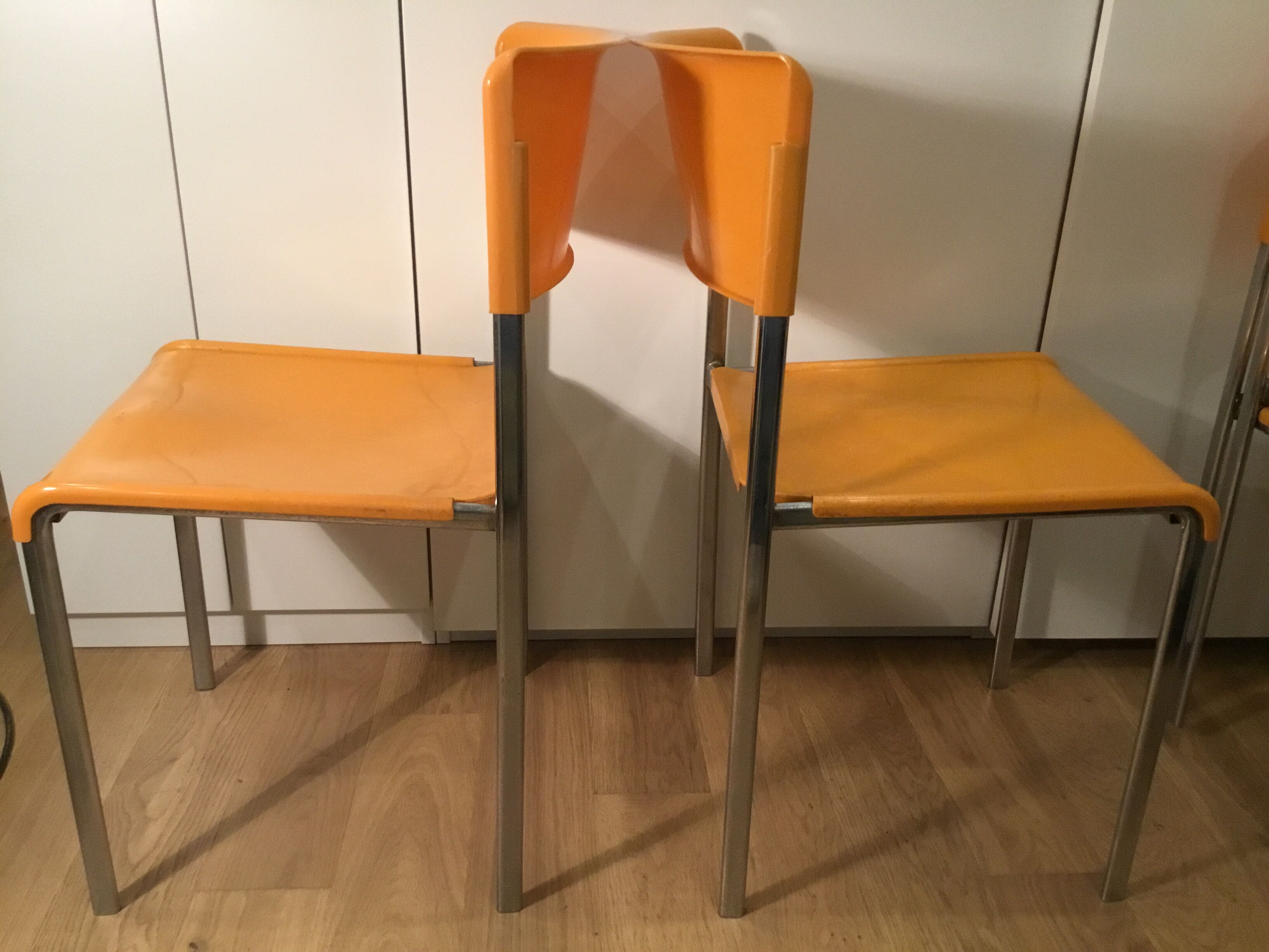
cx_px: 634
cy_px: 476
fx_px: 1136
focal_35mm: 31
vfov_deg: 45.4
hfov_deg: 58.4
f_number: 2.4
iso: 200
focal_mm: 3.3
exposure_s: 1/33
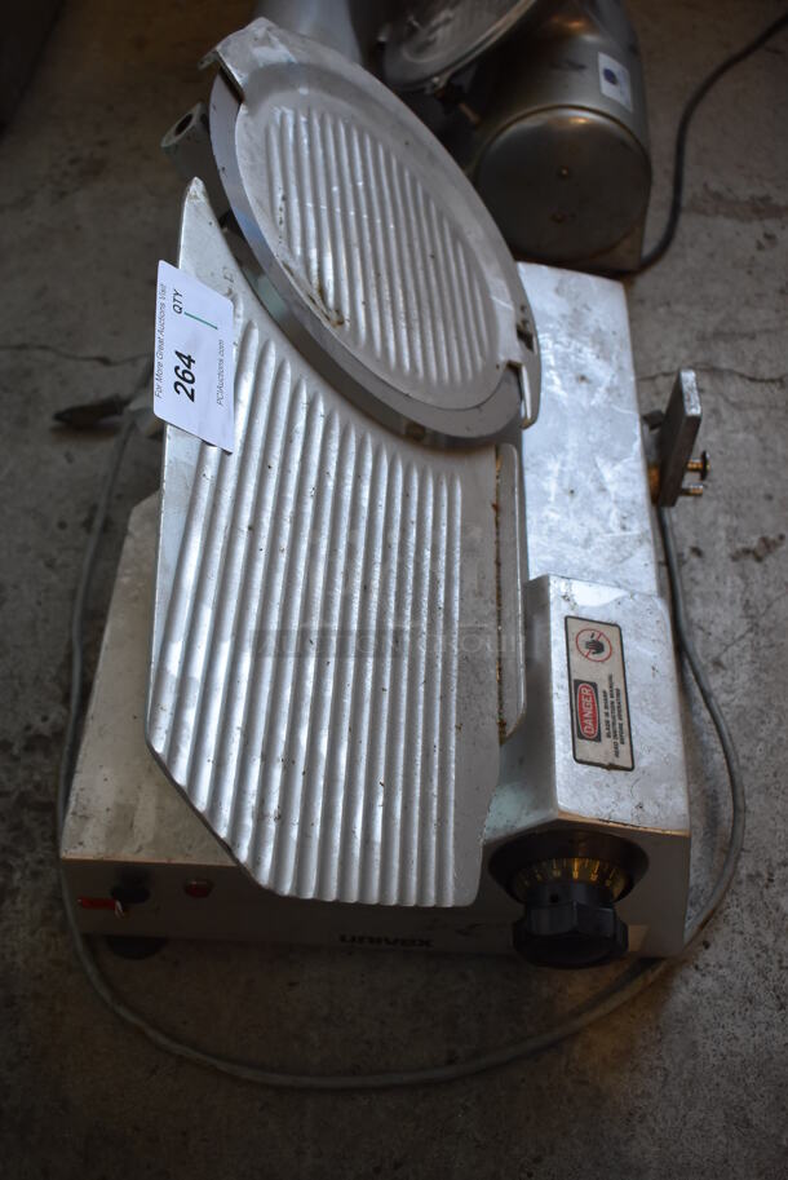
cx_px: 394
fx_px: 1229
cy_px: 590
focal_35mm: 38
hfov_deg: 35.5
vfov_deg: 51.3
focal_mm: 25
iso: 800
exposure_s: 1/160
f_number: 4
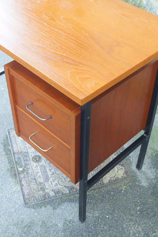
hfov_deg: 25.9
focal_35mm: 52
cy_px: 118
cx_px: 79
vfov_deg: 38.2
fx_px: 343
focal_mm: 35
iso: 2500
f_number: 6.3
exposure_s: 1/60
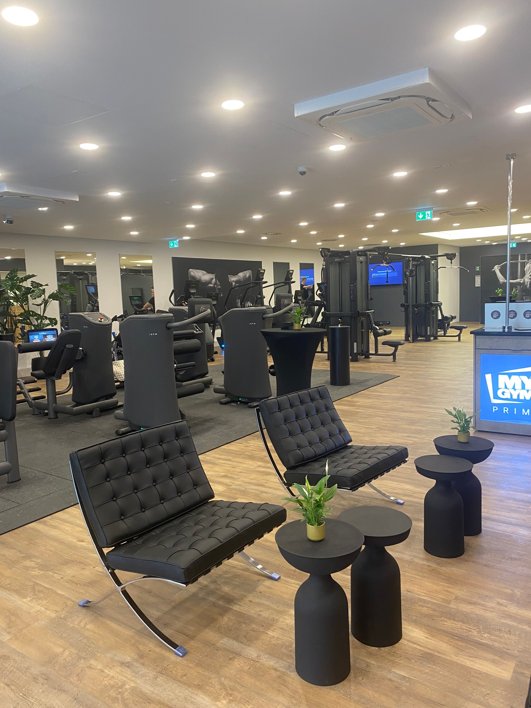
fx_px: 532
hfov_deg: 53.1
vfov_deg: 67.3
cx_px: 266
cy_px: 354
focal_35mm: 26
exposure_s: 1/50
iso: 100
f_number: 1.8
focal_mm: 4.25
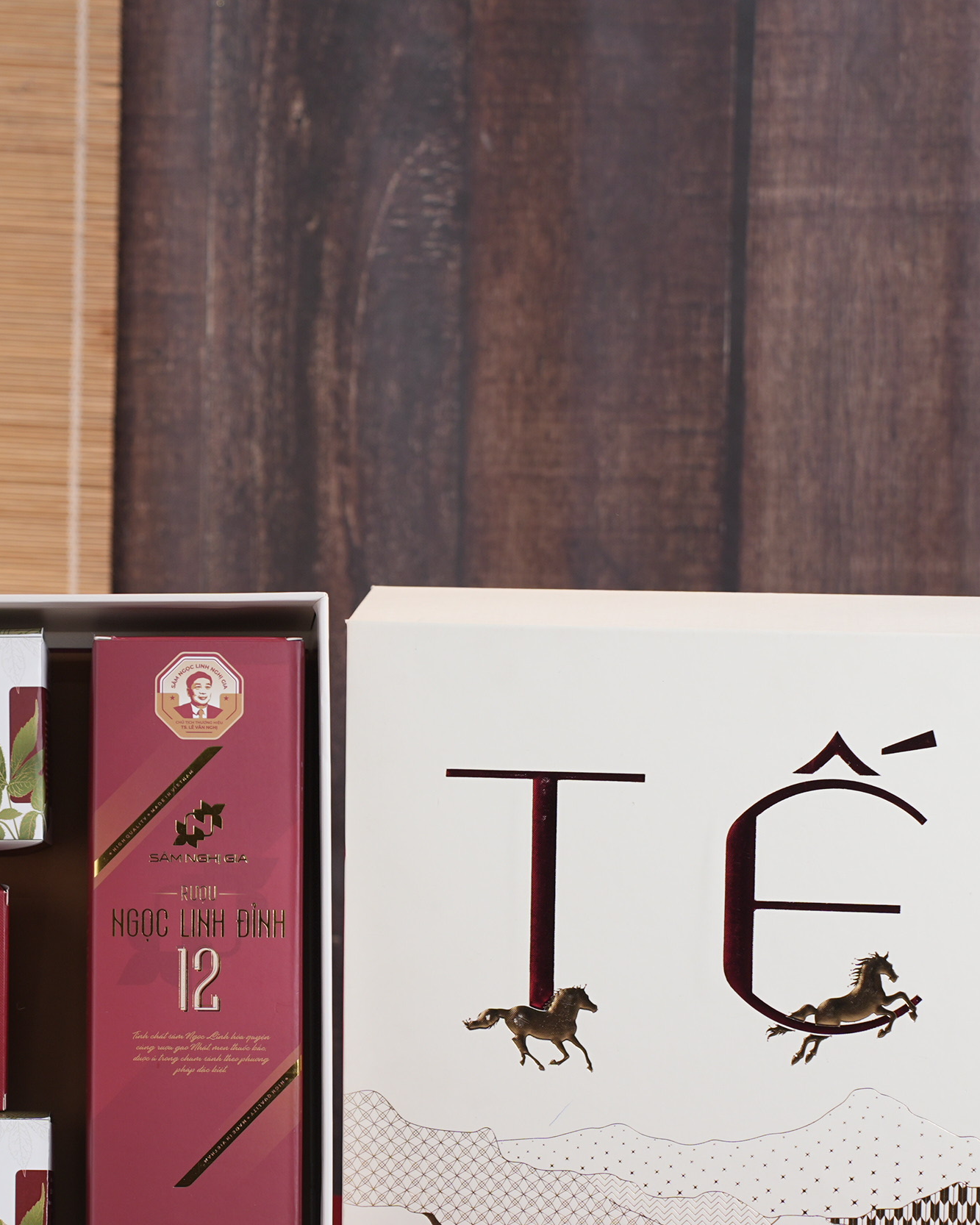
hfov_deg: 10.4
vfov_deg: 13.0
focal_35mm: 148
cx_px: 225
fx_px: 5365
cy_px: 731
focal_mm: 75
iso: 160
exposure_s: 1/200
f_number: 5.6
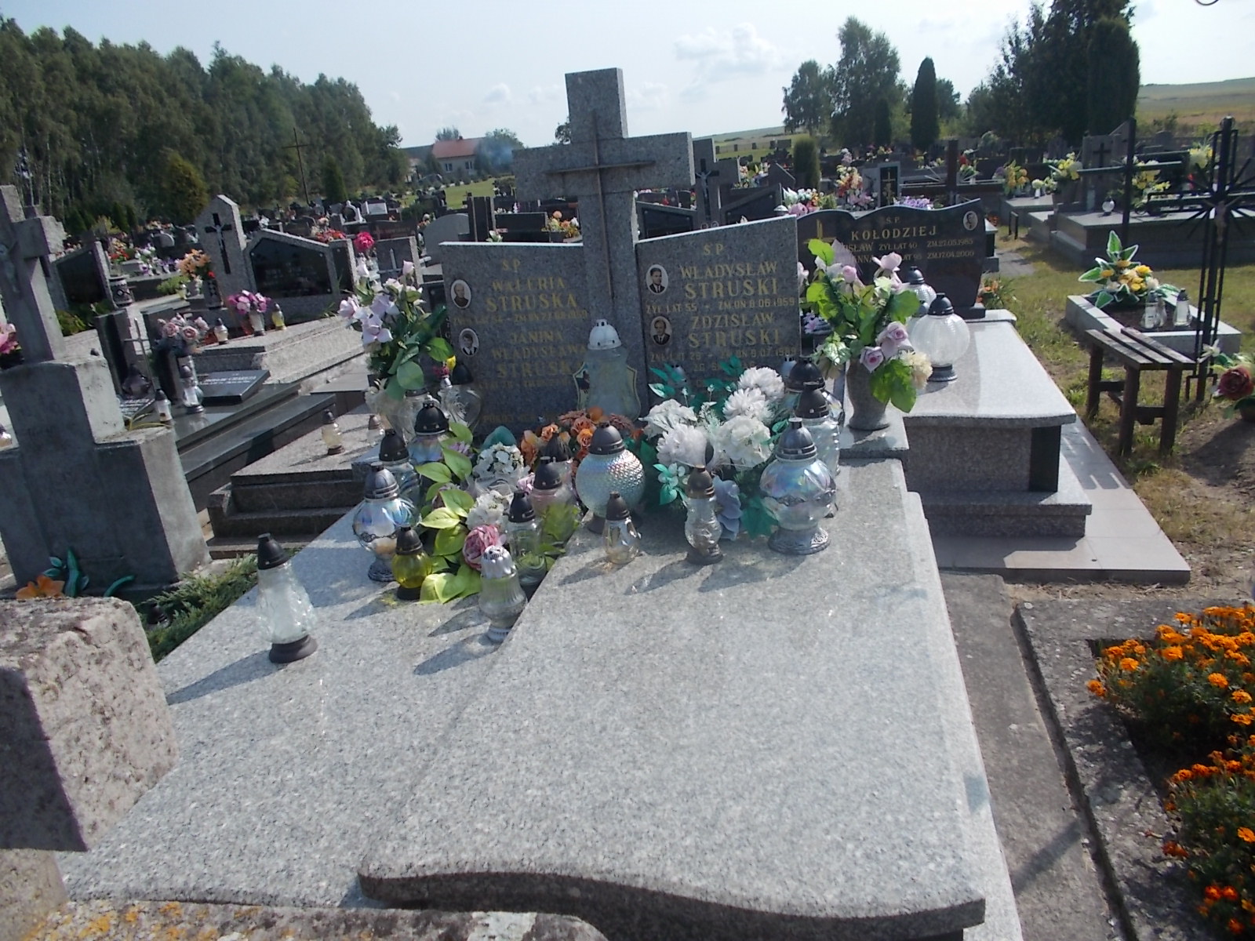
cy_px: 470
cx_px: 628
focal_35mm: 26
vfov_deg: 53.1
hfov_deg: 67.3
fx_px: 943
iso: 80
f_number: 8
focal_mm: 4.6
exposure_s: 1/200
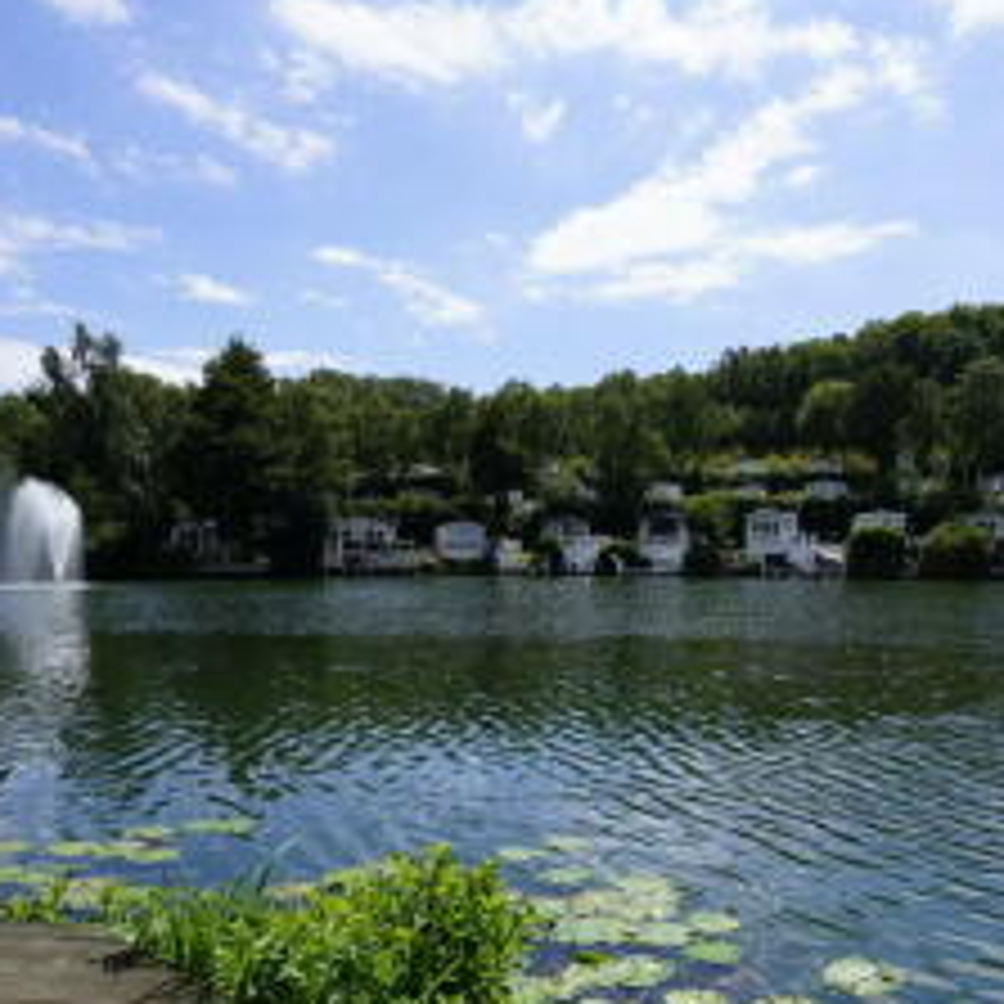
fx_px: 952
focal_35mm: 29
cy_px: 664
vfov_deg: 54.6
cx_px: 585
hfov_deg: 55.3
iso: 100
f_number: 6.3
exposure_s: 1/500
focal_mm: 16
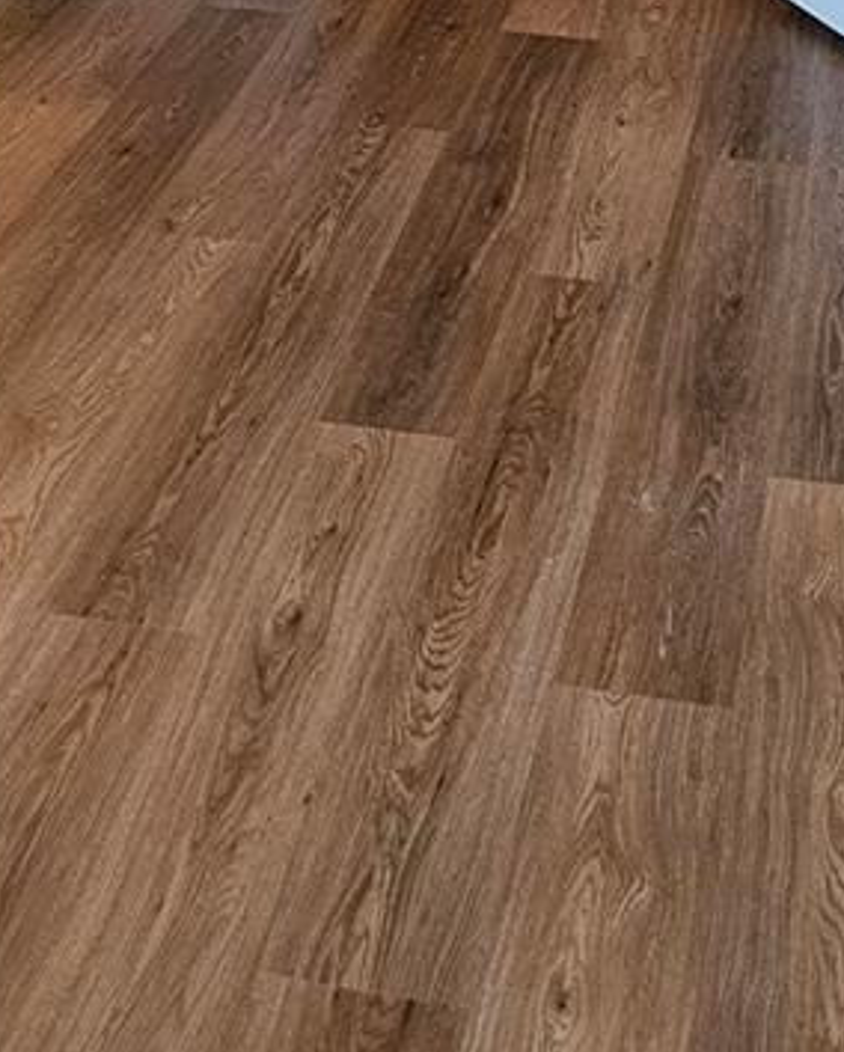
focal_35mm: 76
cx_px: 392
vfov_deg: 20.6
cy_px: -609
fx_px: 2369
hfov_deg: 20.2
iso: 500
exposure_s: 1/120
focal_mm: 6.3
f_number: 1.7
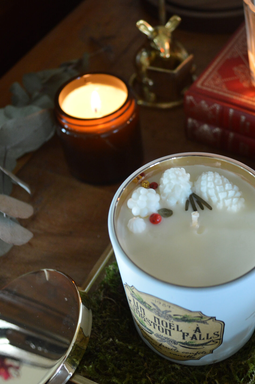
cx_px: 186
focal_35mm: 47
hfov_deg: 28.2
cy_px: 196
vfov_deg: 41.9
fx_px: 500
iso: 640
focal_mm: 20
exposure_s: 1/15
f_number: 3.8
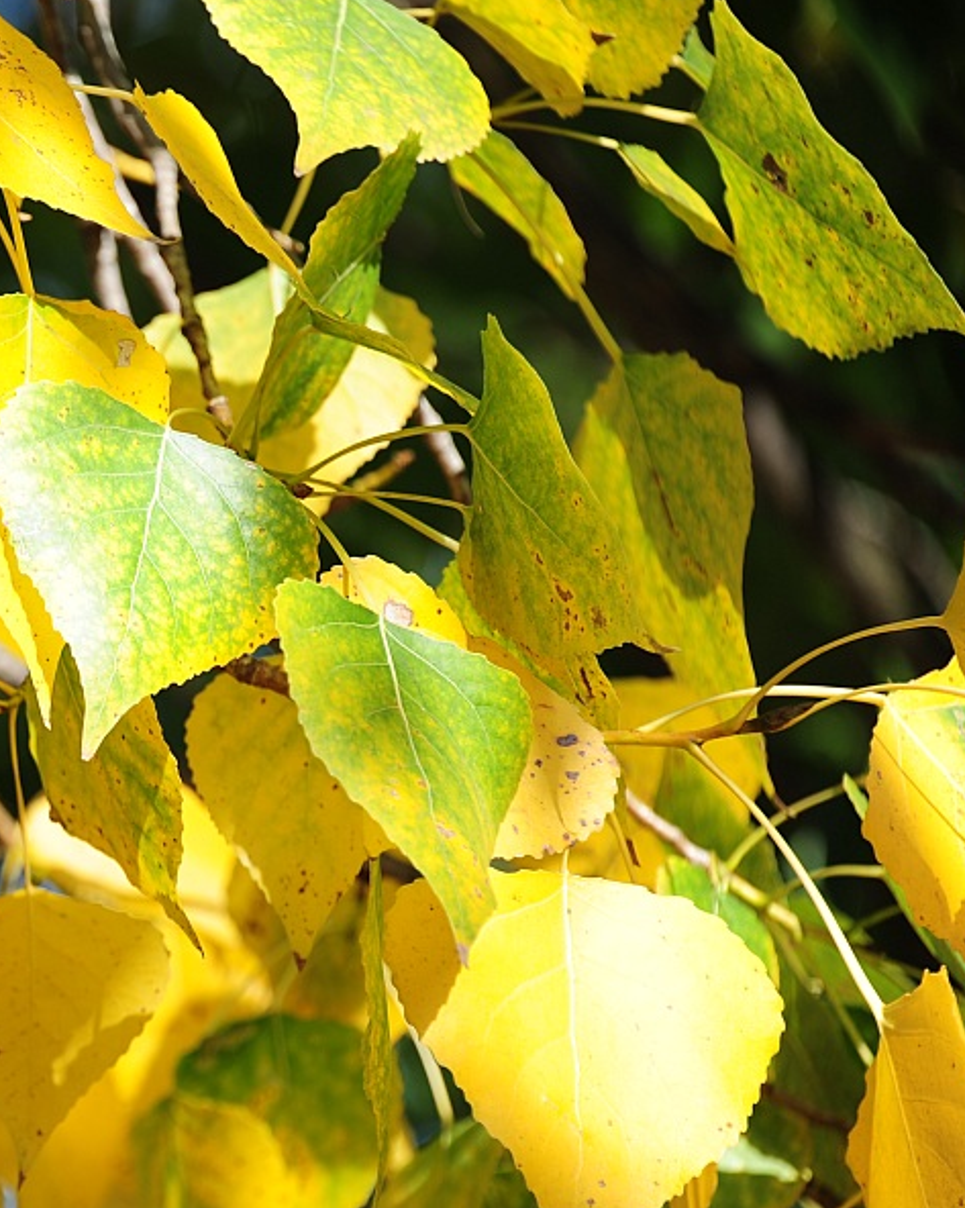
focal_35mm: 487
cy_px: 670
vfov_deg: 4.0
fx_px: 17400
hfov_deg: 3.2
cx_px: -61
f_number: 6.3
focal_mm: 300
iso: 200
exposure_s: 1/250
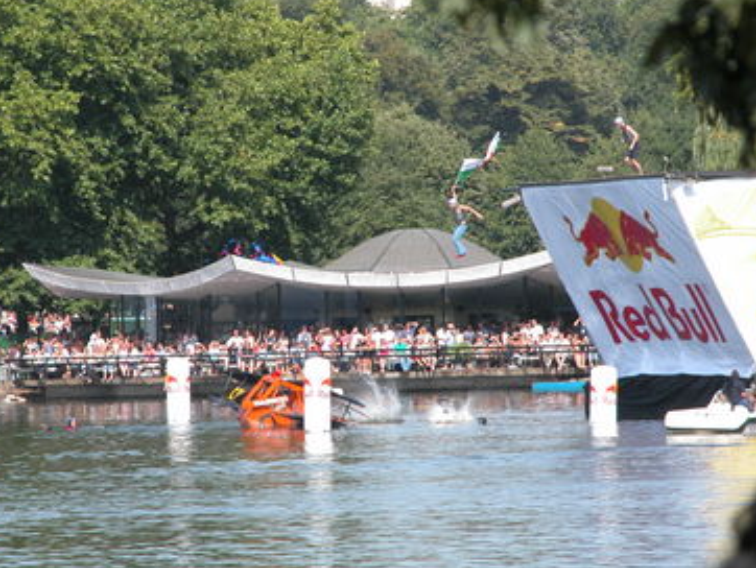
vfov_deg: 4.8
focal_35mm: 309
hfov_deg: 6.4
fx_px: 6753
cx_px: 355
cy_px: 284
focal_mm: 71.2
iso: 100
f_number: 5.3
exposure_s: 1/311
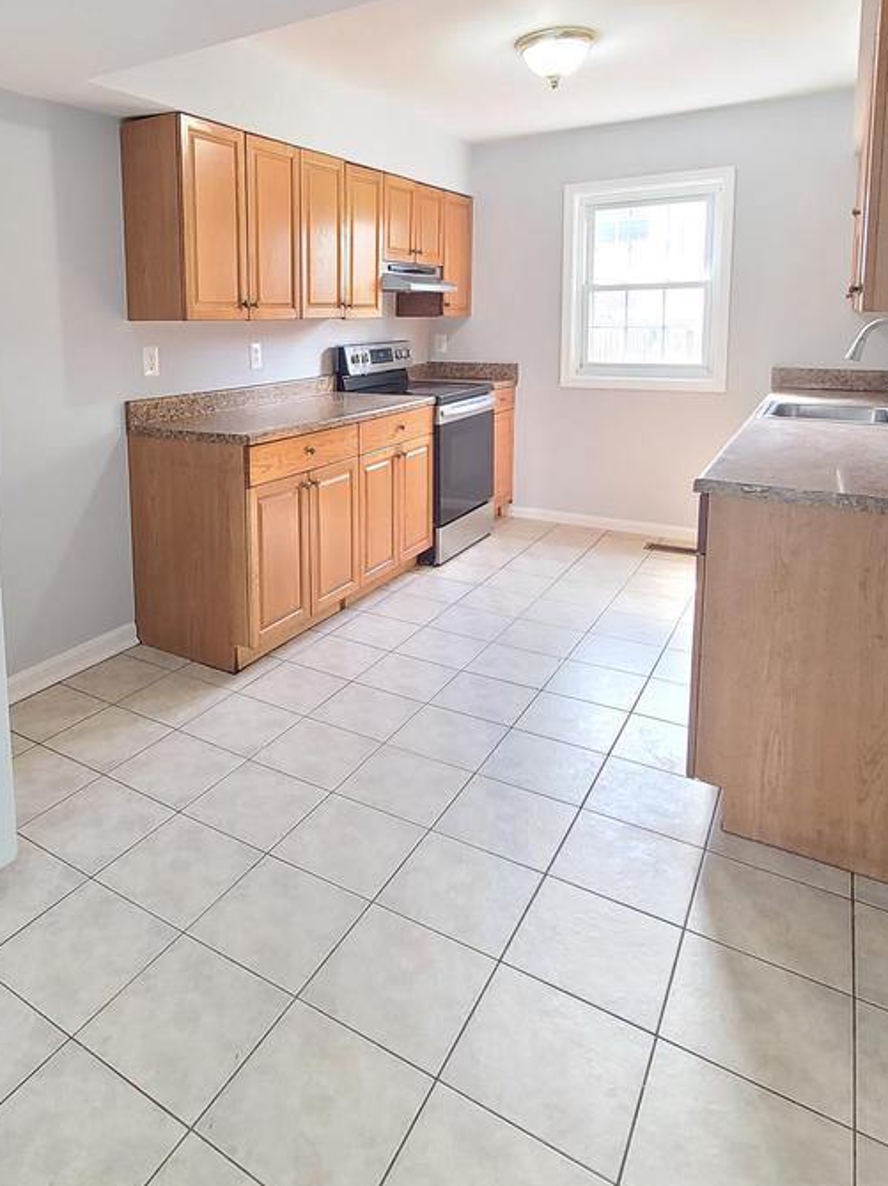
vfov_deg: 76.2
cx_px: 310
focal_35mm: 21
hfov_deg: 62.1
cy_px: 383
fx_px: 719
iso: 400
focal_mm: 2.2
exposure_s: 1/40
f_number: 2.2
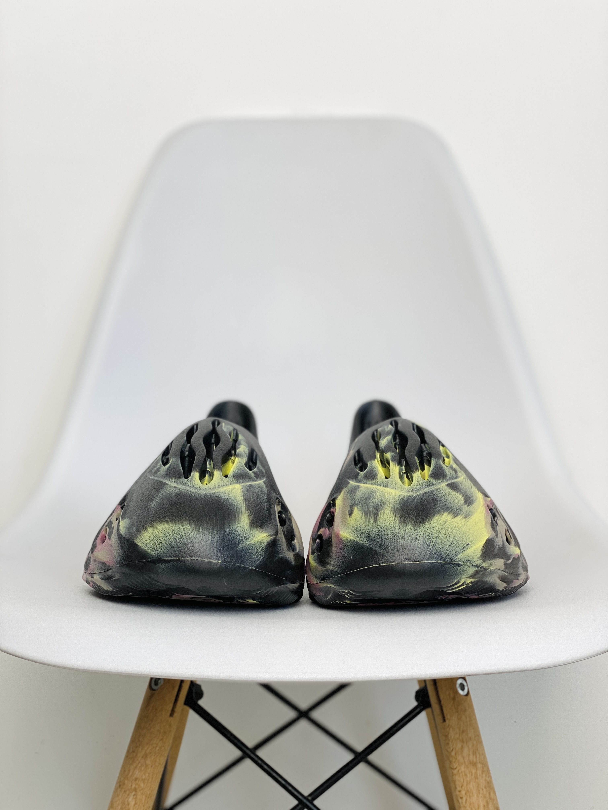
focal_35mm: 52
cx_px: 304
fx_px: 1218
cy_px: 405
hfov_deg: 28.0
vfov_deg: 36.8
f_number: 2
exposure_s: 1/100
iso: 25
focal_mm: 6
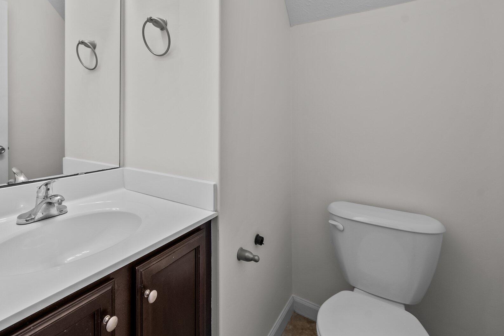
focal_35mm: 18
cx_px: 208
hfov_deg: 89.1
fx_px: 252
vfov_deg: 66.3
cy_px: 125
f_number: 6.3
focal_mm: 14
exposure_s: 1/13
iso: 400
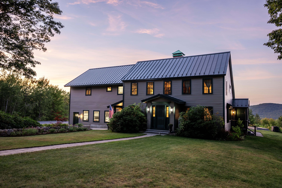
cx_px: 141
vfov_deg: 49.5
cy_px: 94
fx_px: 204
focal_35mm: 26
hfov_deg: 69.4
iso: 100
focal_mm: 26
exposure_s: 1/30
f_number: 2.8
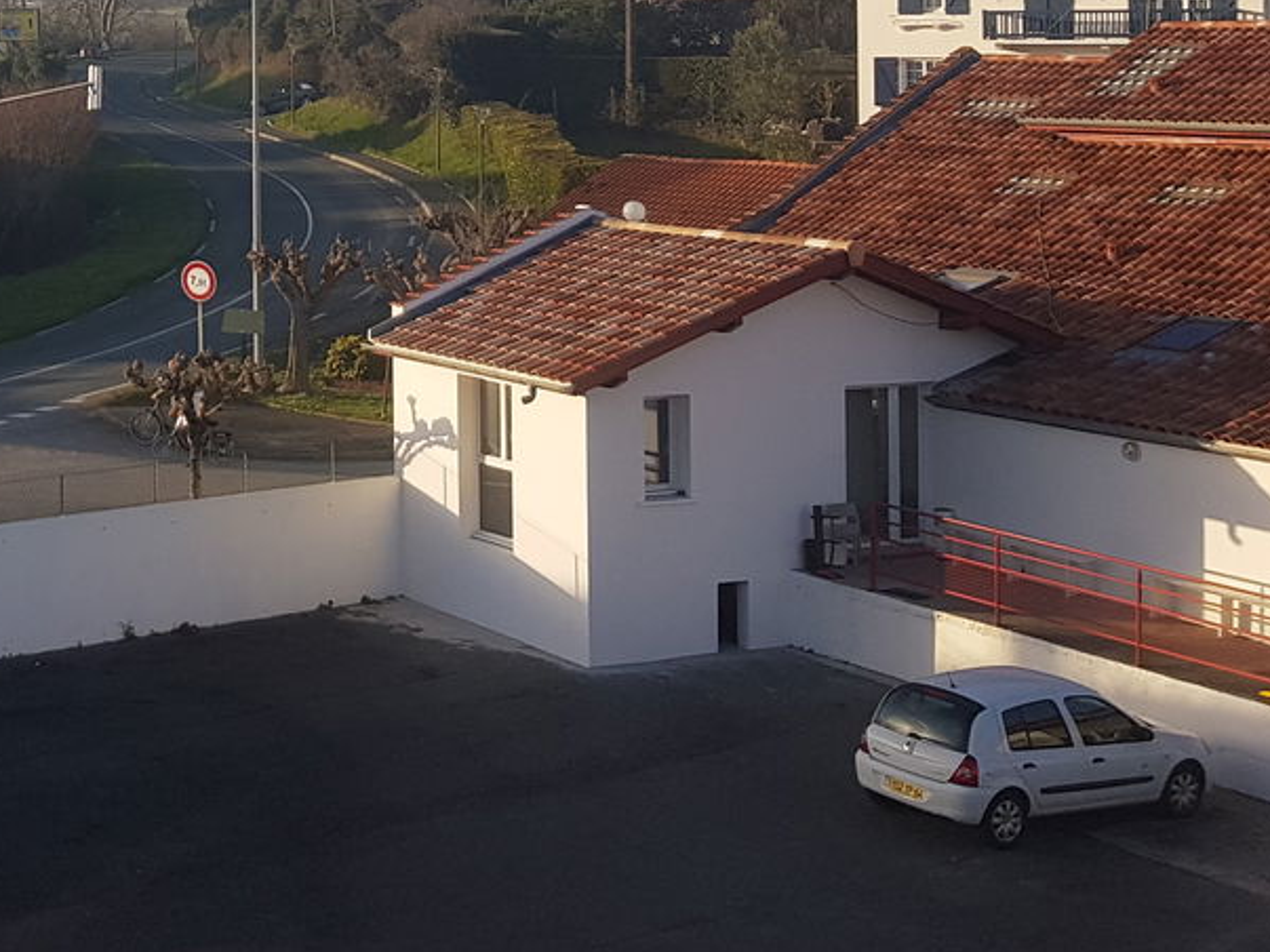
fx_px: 2531
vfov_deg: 20.5
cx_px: -32
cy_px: -38
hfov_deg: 26.5
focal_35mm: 69
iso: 40
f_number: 1.7
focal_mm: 4.2
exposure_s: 1/1348
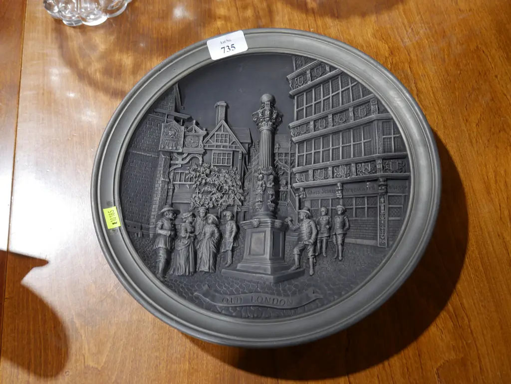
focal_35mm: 36
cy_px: 192
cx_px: 256
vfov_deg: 39.7
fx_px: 532
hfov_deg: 51.3
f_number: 4
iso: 640
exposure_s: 1/60
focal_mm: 18
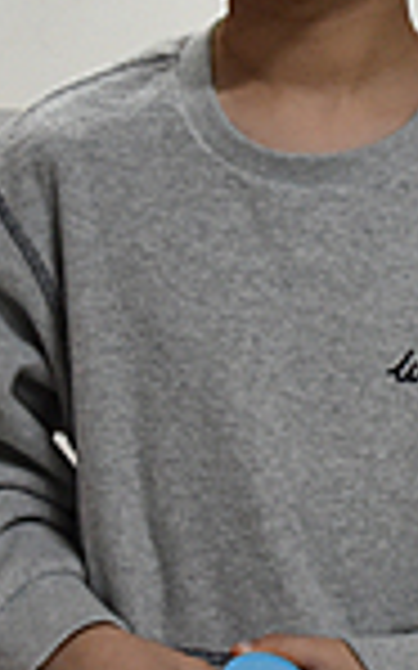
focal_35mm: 208
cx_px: 503
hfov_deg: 6.3
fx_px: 3795
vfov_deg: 10.1
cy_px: 295
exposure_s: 1/125
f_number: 5.6
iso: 2500
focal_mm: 38
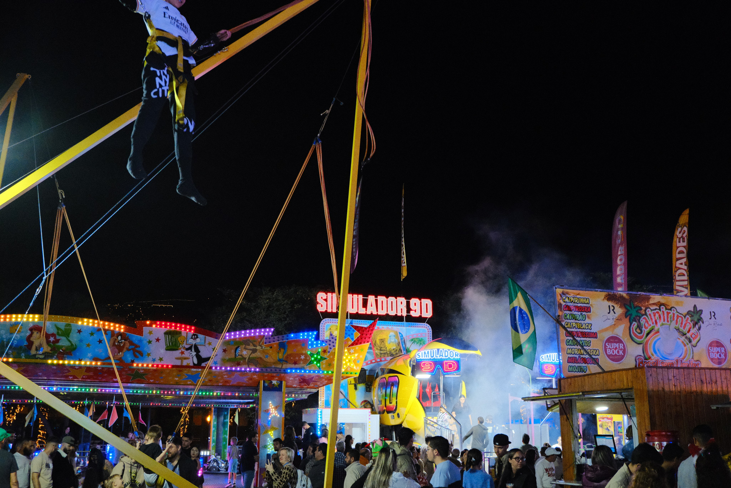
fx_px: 731
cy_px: 244
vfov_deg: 36.9
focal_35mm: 36
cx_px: 366
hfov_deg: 53.1
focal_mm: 24.2
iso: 12800
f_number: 4.4
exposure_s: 1/800
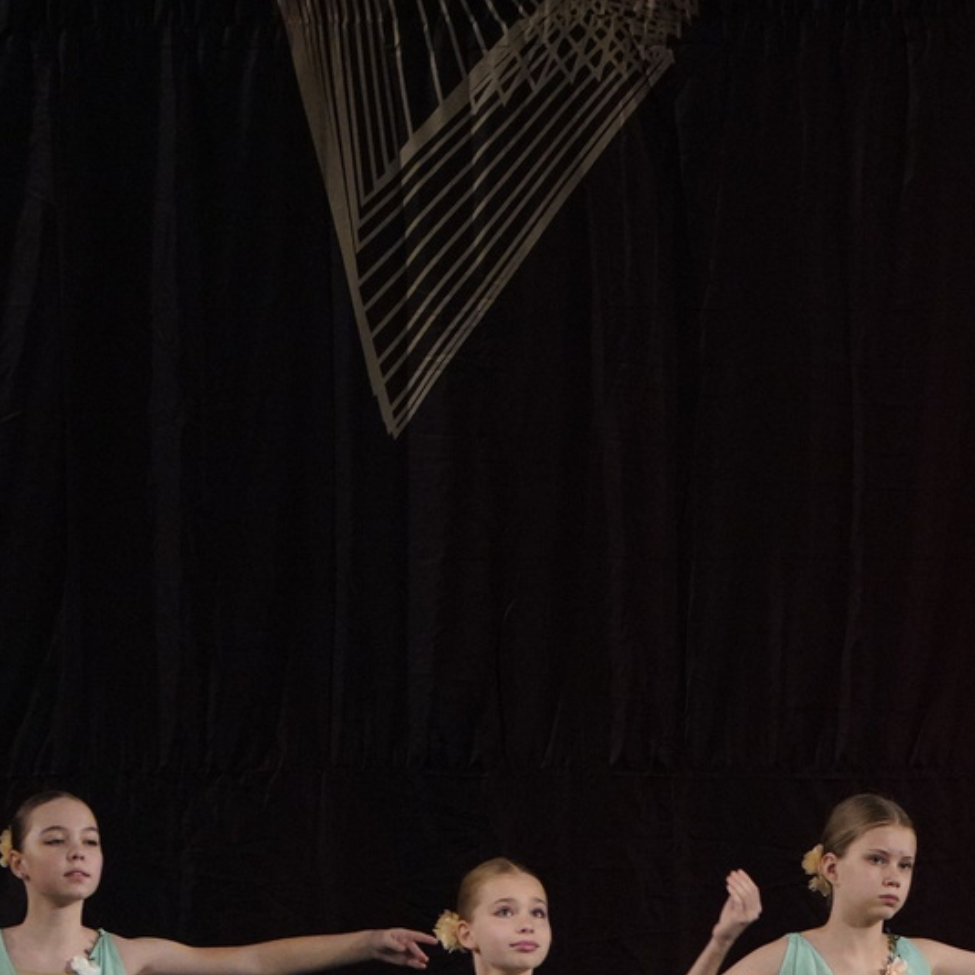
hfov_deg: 3.9
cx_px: 1072
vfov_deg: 3.9
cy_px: 547
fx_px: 14276
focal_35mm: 448
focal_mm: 110
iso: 2500
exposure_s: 1/400
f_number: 3.2
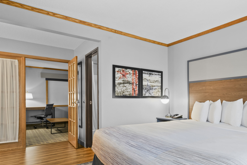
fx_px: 167
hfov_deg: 71.1
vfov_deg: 52.2
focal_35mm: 24
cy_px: 96
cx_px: 162
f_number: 8
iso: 400
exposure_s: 1/4
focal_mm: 11.5
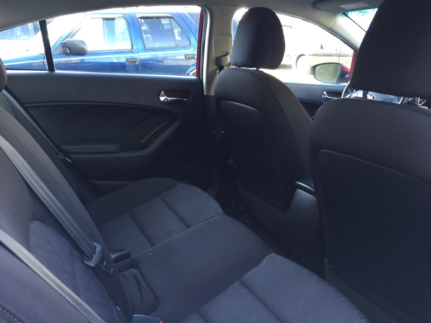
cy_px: 162
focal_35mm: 29
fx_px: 361
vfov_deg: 48.2
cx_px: 216
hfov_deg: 61.7
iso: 40
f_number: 2.2
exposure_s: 1/30
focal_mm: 4.15
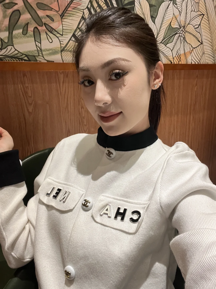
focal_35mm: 30
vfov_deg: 60.0
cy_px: 144
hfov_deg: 46.8
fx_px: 250
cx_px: 108
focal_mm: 2.71
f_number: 2.2
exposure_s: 1/33
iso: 250
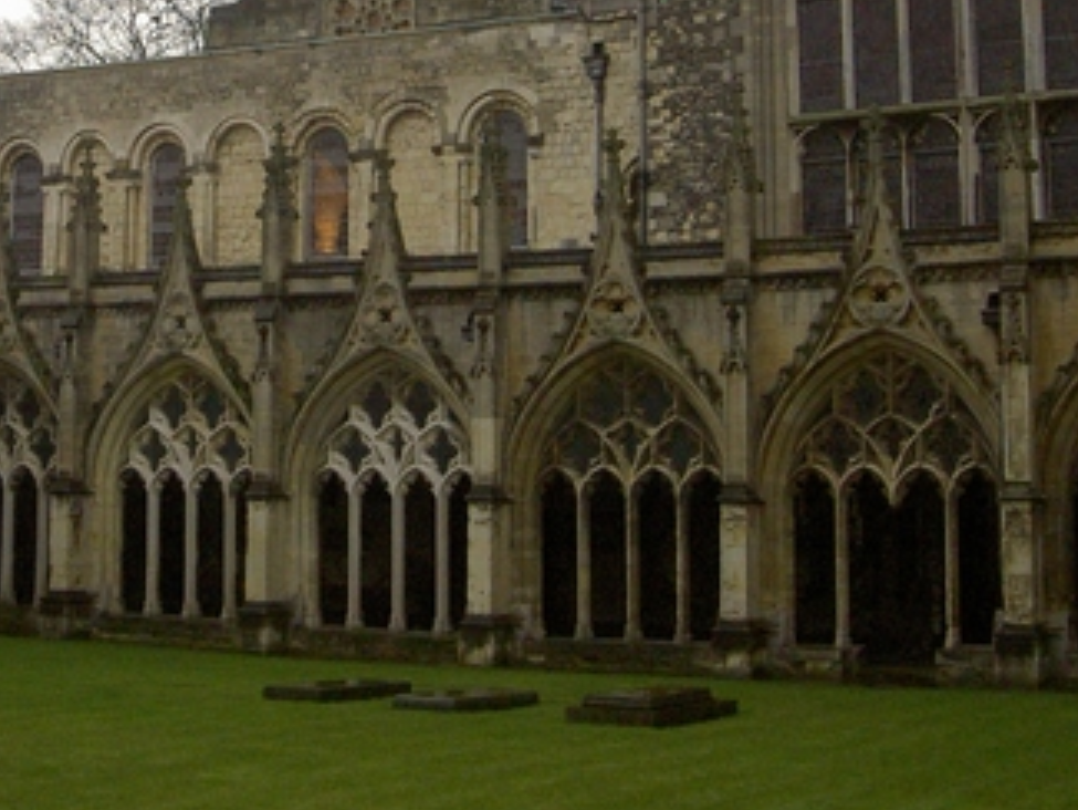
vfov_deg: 20.1
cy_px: 100
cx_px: 202
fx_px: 2243
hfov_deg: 26.5
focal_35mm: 72
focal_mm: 8
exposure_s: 1/100
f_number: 4.7
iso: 200
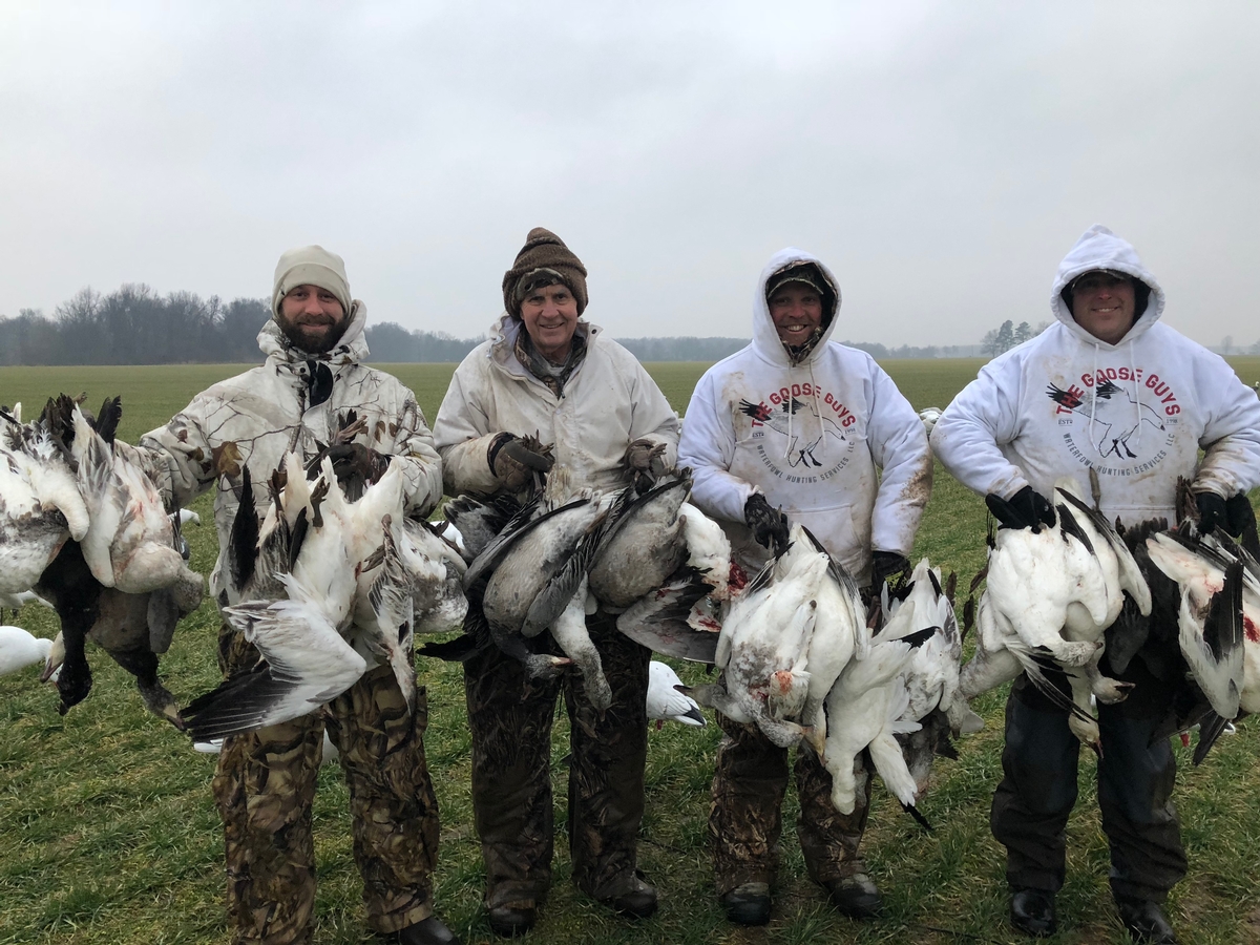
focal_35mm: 28
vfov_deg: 49.7
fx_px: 1019
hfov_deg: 63.4
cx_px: 630
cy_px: 472
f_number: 1.8
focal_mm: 3.99
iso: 40
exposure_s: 1/17
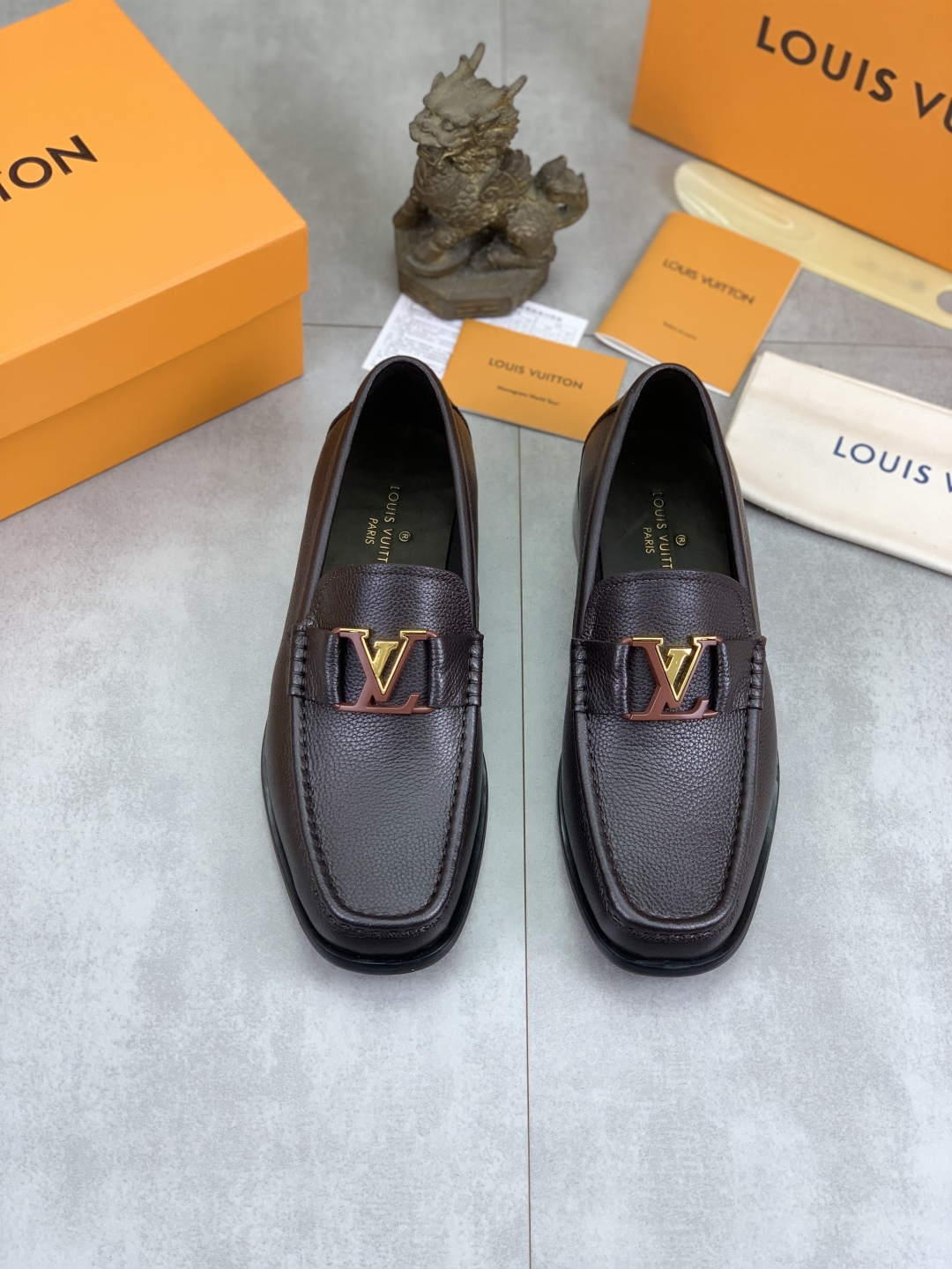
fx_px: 1907
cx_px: 476
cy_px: 634
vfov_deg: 36.8
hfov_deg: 28.0
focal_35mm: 52
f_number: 2.4
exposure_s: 1/100
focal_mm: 6
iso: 25
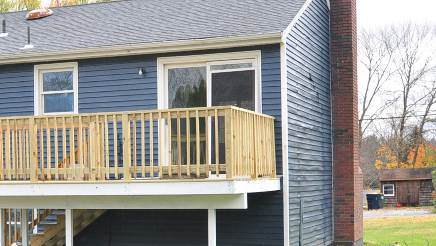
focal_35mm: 58
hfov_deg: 34.0
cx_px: 42
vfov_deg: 20.7
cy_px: 135
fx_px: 671
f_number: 8
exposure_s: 1/250
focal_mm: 20
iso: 400
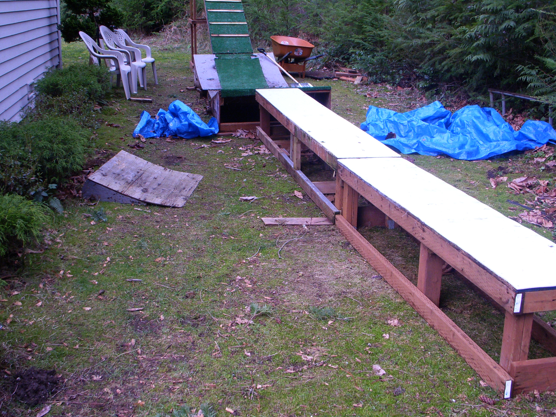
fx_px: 739
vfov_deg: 31.5
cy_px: 207
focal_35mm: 46
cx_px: 273
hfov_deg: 41.2
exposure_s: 1/60
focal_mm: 6.3
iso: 100
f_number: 3.3
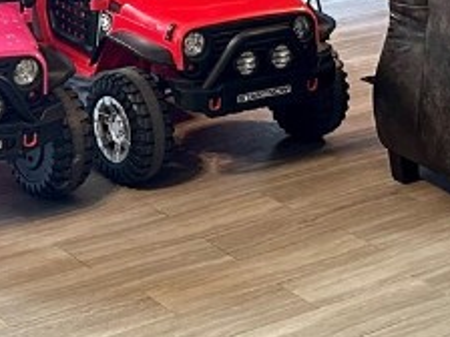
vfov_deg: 11.9
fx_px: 1547
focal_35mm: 119
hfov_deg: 16.5
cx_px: 285
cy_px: -152
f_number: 1.5
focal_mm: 5.7
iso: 250
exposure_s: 1/60
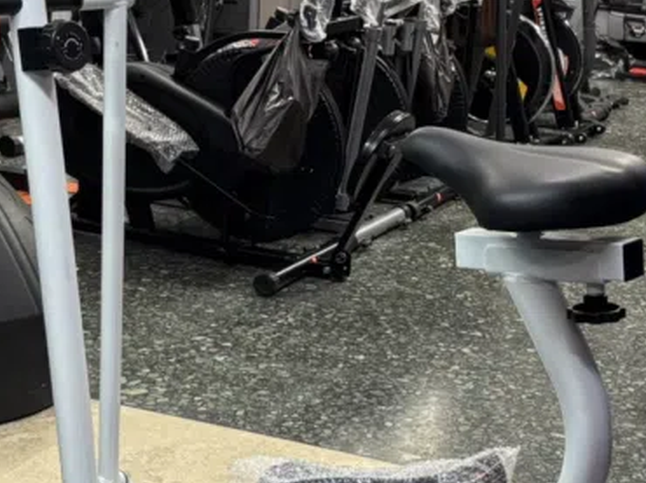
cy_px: 263
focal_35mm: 45
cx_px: 307
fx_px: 839
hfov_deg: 42.1
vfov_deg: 32.1
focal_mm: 5.96
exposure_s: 1/100
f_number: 1.6
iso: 200
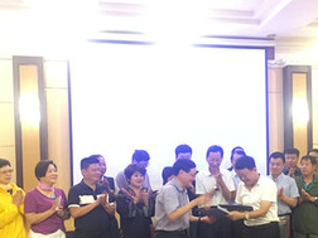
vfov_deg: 30.9
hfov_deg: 41.1
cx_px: 188
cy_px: 183
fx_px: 423
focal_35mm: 46
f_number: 2.2
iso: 160
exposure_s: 1/8
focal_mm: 4.15
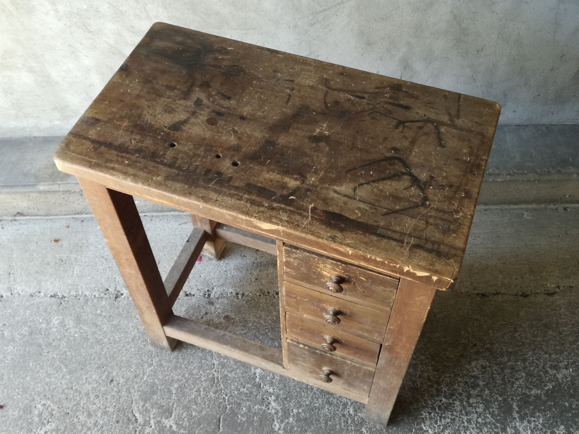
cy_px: 217
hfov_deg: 65.3
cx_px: 290
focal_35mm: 27
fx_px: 452
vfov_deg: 51.4
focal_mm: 3.79
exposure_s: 1/40
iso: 100
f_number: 2
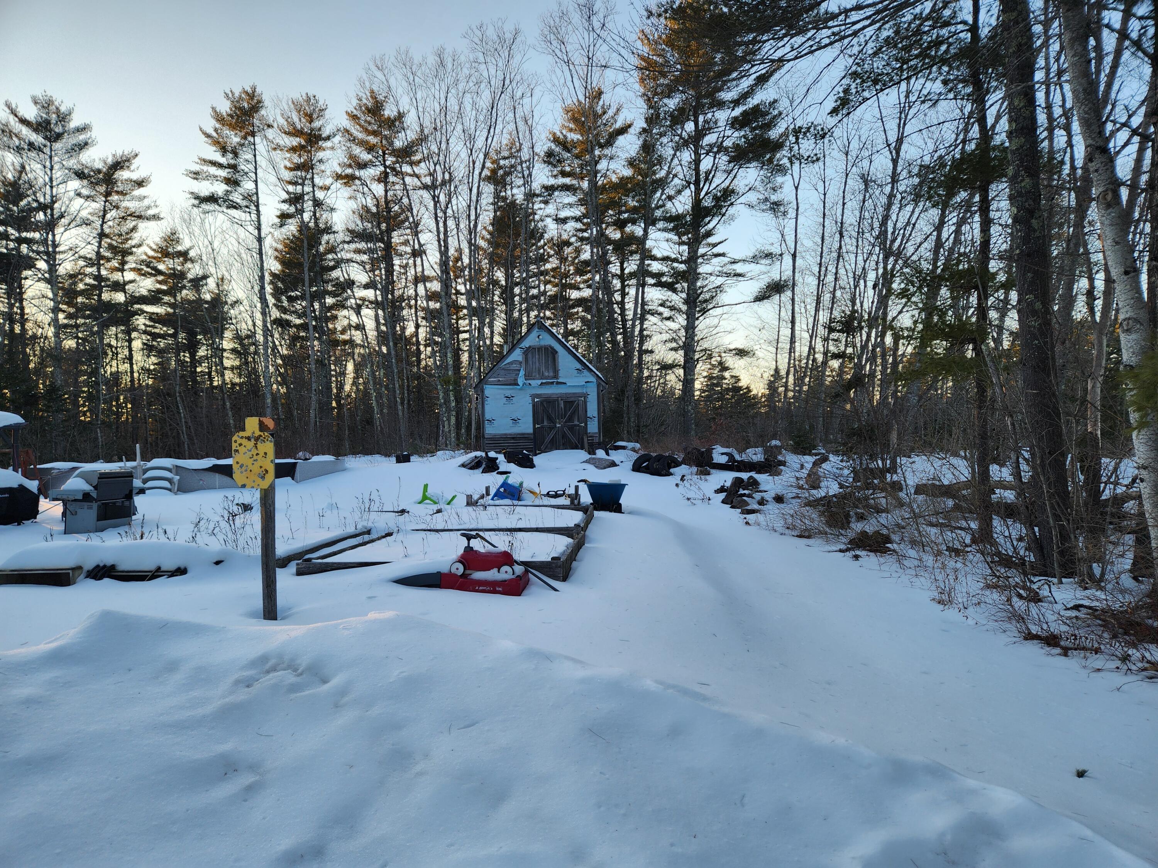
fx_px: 769
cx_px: 579
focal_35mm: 23
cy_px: 434
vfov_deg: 58.9
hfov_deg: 73.9
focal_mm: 5.4
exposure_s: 1/207
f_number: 1.8
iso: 20
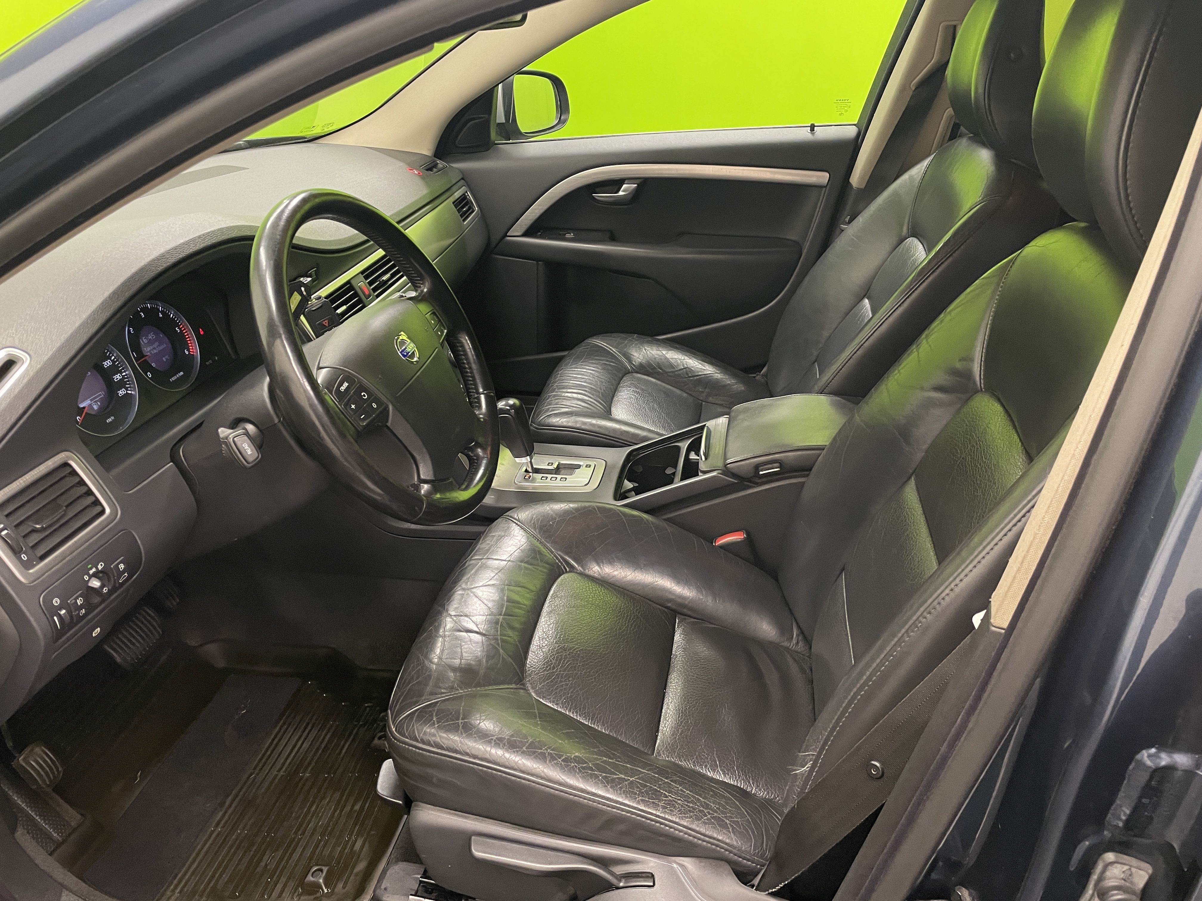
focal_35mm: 26
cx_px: 601
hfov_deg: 67.3
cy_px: 450
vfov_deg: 53.1
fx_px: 903
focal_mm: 4.2
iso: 160
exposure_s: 1/50
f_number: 1.6
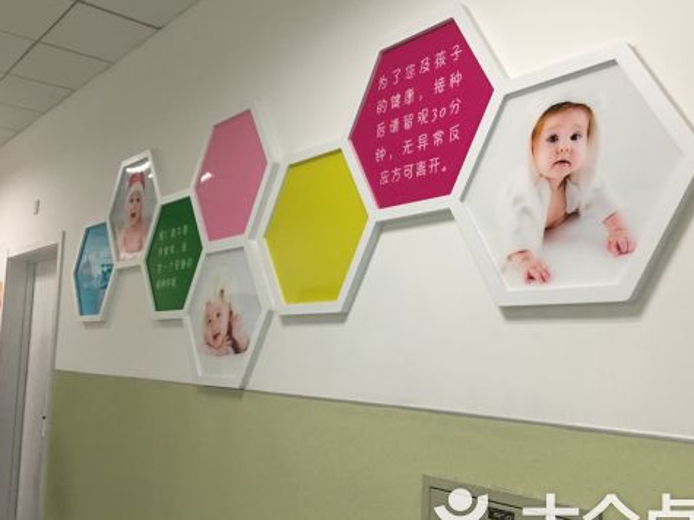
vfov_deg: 40.6
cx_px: 382
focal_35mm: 35
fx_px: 702
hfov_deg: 52.5
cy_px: 285
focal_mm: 4.15
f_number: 2.2
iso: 80
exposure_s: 1/17
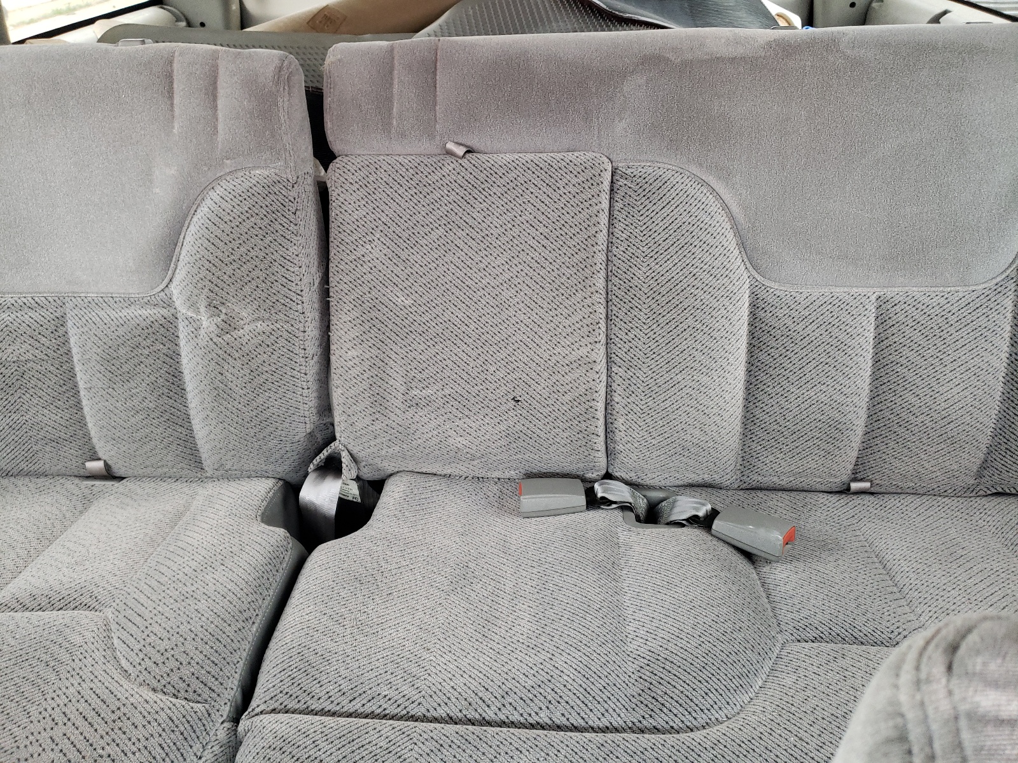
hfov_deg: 67.3
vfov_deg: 53.1
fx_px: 765
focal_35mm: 26
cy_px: 382
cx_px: 509
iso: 163
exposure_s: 1/60.2
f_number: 1.5
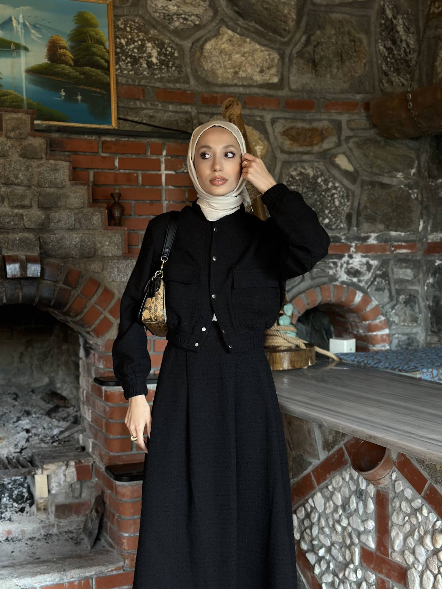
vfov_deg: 38.9
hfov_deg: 29.7
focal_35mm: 49
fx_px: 834
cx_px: 225
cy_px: 290
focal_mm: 6.86
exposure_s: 1/50
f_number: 1.78
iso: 200
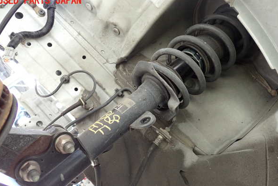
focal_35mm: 34
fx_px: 263
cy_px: 102
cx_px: 137
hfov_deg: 55.8
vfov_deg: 38.9
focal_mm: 5.79
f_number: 2.4
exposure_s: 1/125
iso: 320
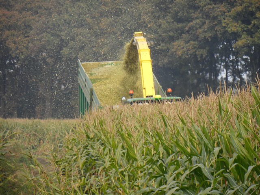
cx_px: 130
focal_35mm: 270
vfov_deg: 5.5
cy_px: 98
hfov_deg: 7.3
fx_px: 2028
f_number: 5
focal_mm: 44.4
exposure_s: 1/250
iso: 80
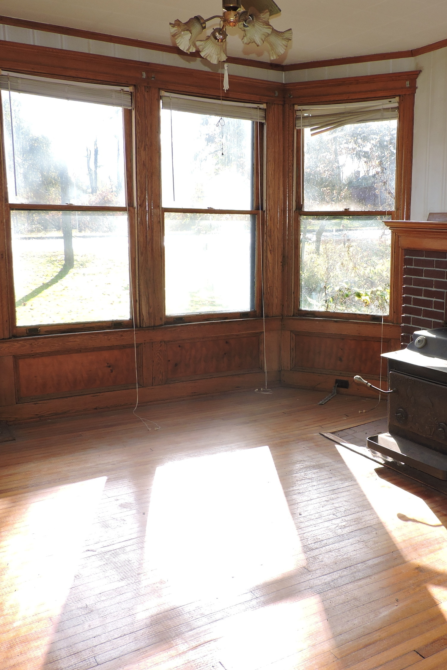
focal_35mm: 34
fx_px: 633
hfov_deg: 38.3
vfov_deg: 55.8
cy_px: 333
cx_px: 311
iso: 100
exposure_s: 1/160
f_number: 3
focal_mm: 4.3
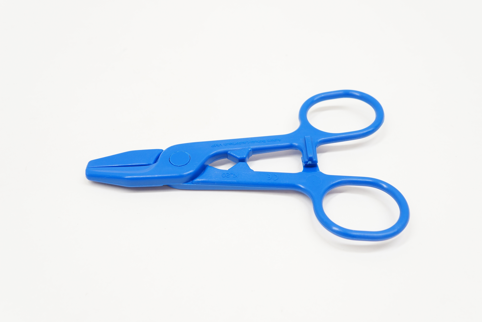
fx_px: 650
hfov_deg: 40.7
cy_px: 162
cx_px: 250
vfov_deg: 27.8
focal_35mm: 49
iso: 400
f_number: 6.3
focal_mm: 31
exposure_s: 1/40
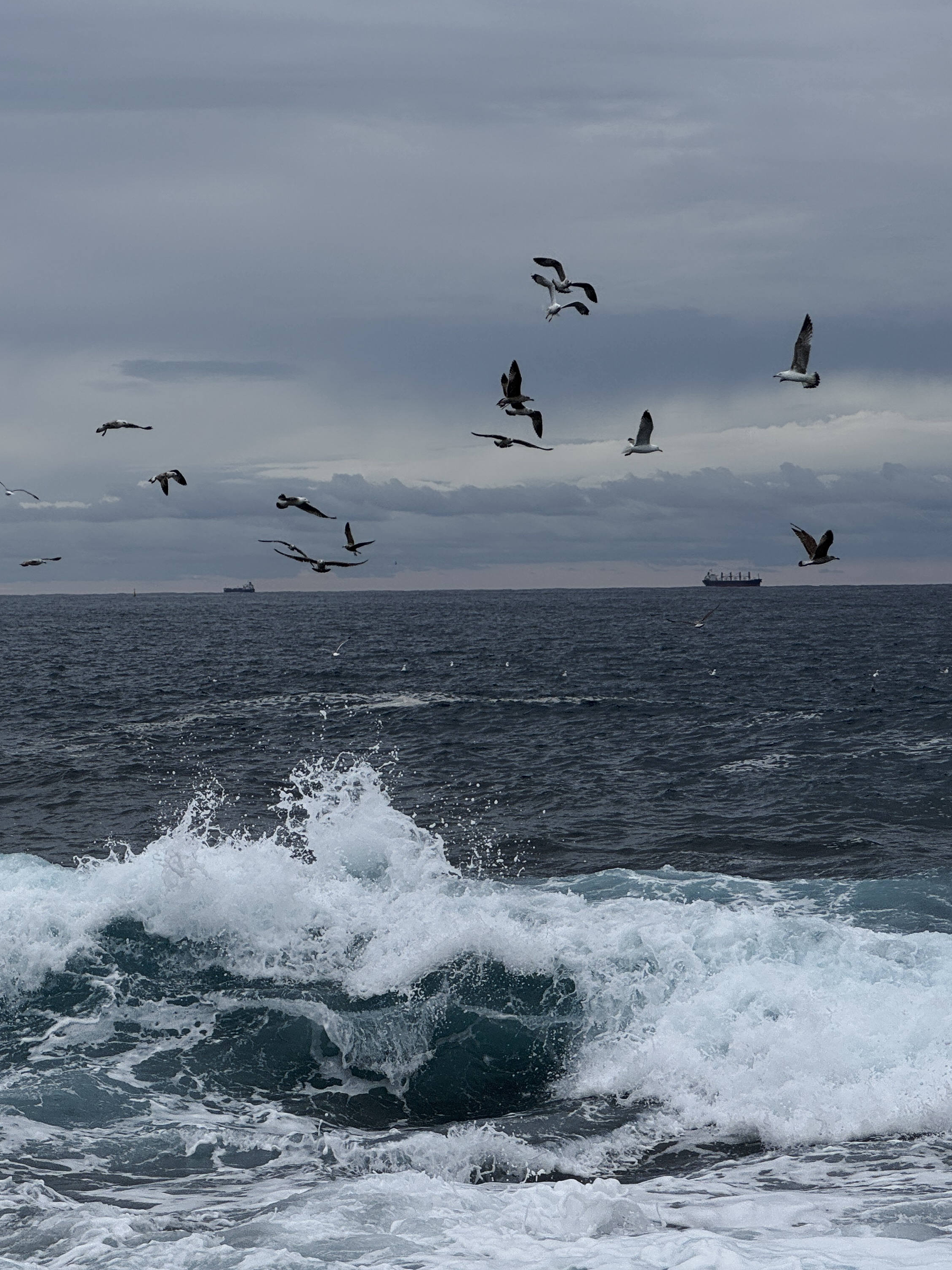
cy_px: 634
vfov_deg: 19.1
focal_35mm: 103
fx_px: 3776
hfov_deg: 14.3
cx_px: 176
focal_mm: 9
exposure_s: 1/827
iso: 25
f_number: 2.8
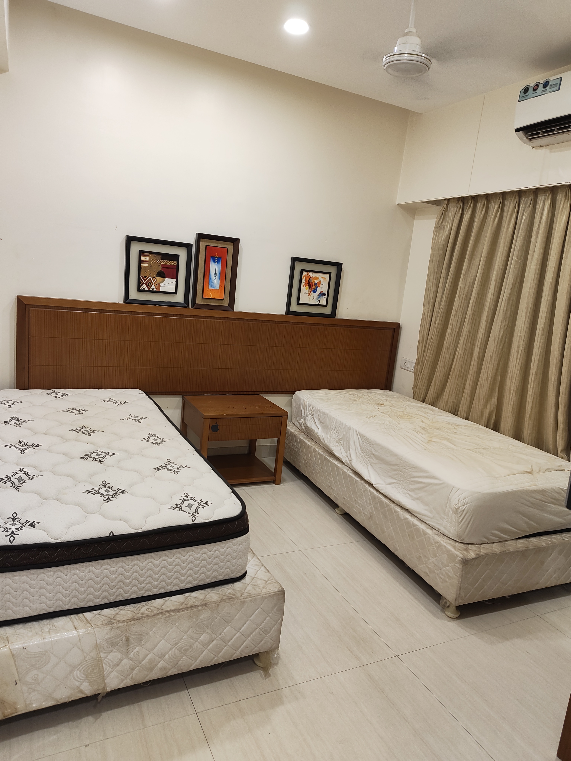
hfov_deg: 56.8
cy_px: 380
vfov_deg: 71.6
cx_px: 286
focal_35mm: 24
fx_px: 528
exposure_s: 1/50
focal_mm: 5.56
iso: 689
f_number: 1.88
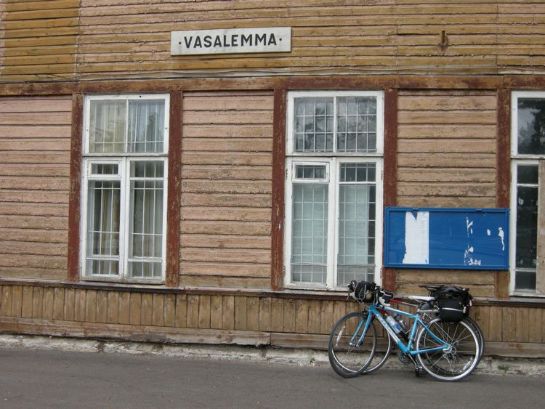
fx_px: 740
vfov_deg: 30.9
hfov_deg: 40.4
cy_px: 204
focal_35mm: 47
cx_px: 272
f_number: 4.3
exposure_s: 1/117
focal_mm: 10.1
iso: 64
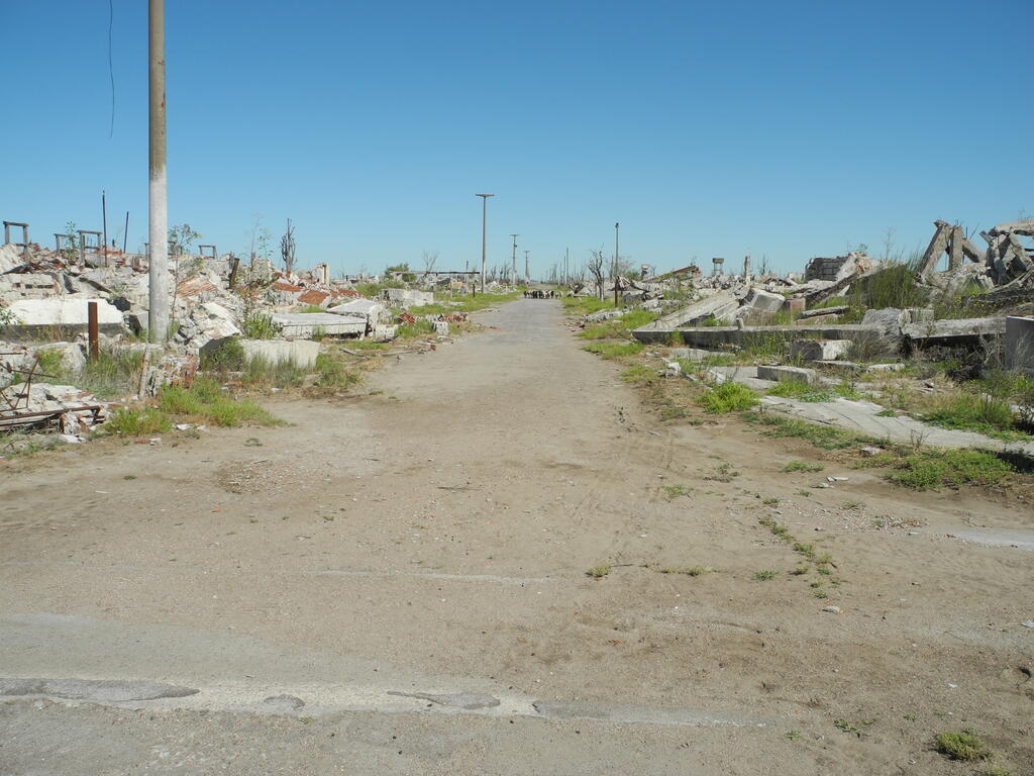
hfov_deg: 63.4
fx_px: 836
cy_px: 388
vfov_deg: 49.7
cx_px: 517
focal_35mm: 28
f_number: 5
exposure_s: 1/800
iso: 100
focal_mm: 6
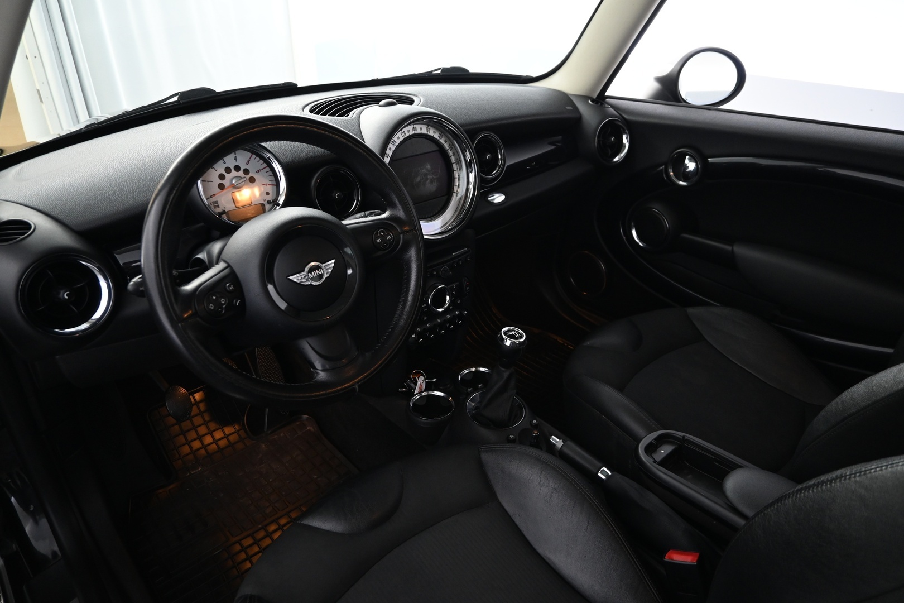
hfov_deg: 73.7
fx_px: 603
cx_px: 452
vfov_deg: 53.1
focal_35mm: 24
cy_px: 302
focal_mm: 16
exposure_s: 1/15
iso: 1600
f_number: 3.5
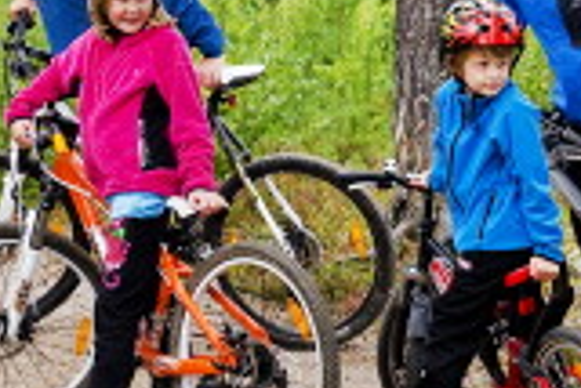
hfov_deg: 8.9
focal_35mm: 228
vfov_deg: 6.0
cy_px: -24
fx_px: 3683
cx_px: 665
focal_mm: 52
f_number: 4.5
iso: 200
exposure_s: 1/400
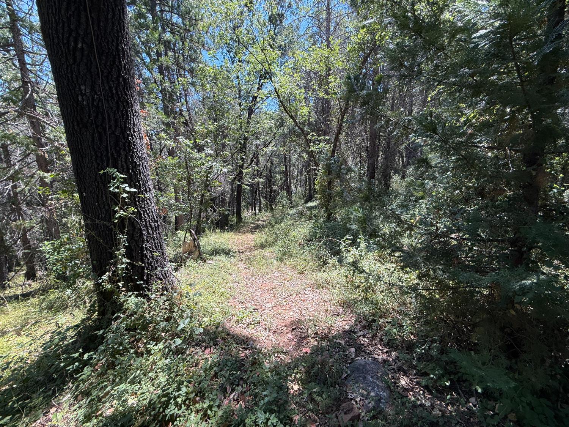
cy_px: 214
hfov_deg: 102.1
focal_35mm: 14
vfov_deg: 85.7
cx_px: 284
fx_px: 230
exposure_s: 1/405
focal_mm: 2.22
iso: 50
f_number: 2.2
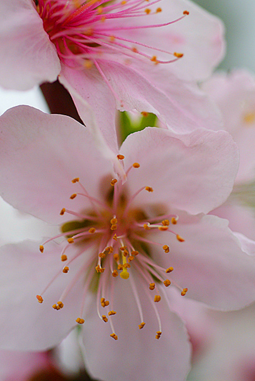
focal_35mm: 99
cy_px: 154
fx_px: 1049
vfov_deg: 20.6
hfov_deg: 13.9
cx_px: 125
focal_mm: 50
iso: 250
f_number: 2.8
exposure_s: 1/80
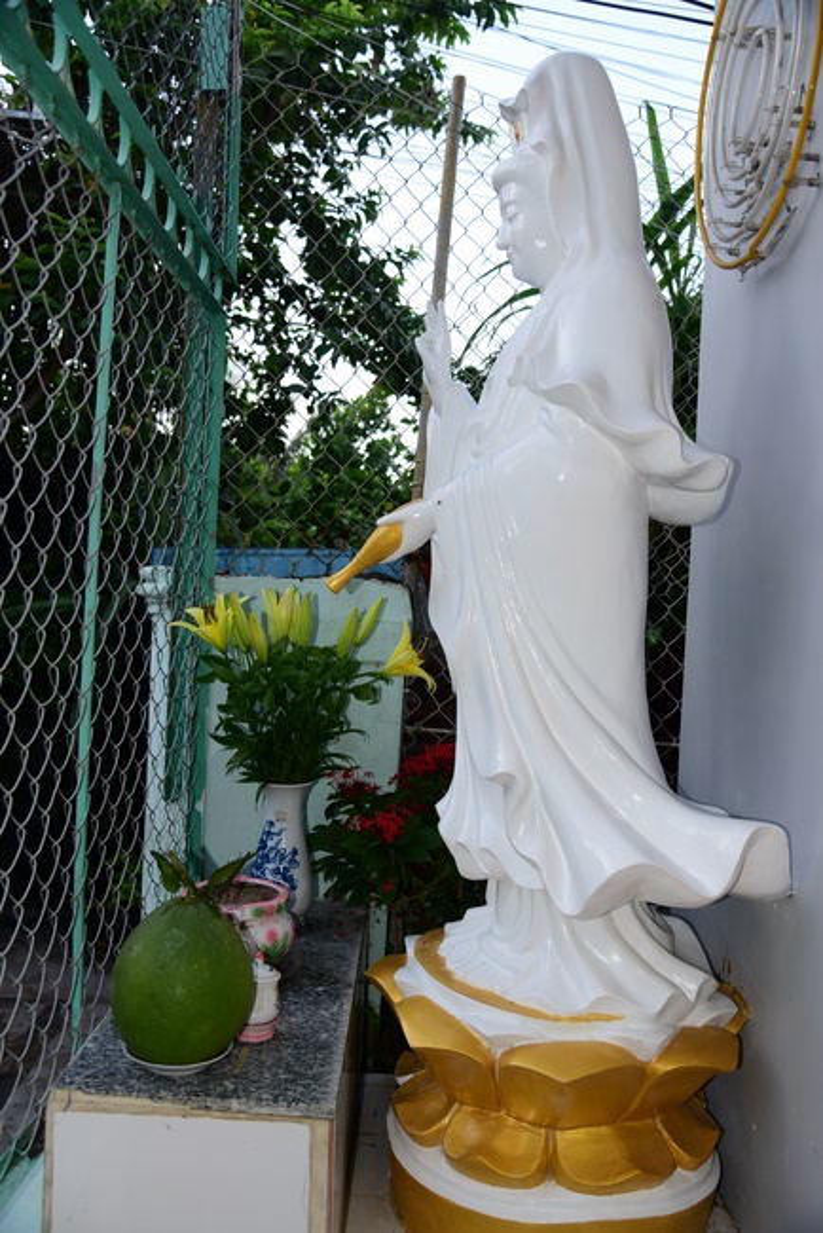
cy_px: 616
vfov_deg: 61.9
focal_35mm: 30
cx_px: 412
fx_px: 1028
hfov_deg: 43.6
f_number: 4
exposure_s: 1/60
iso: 320
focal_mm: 30
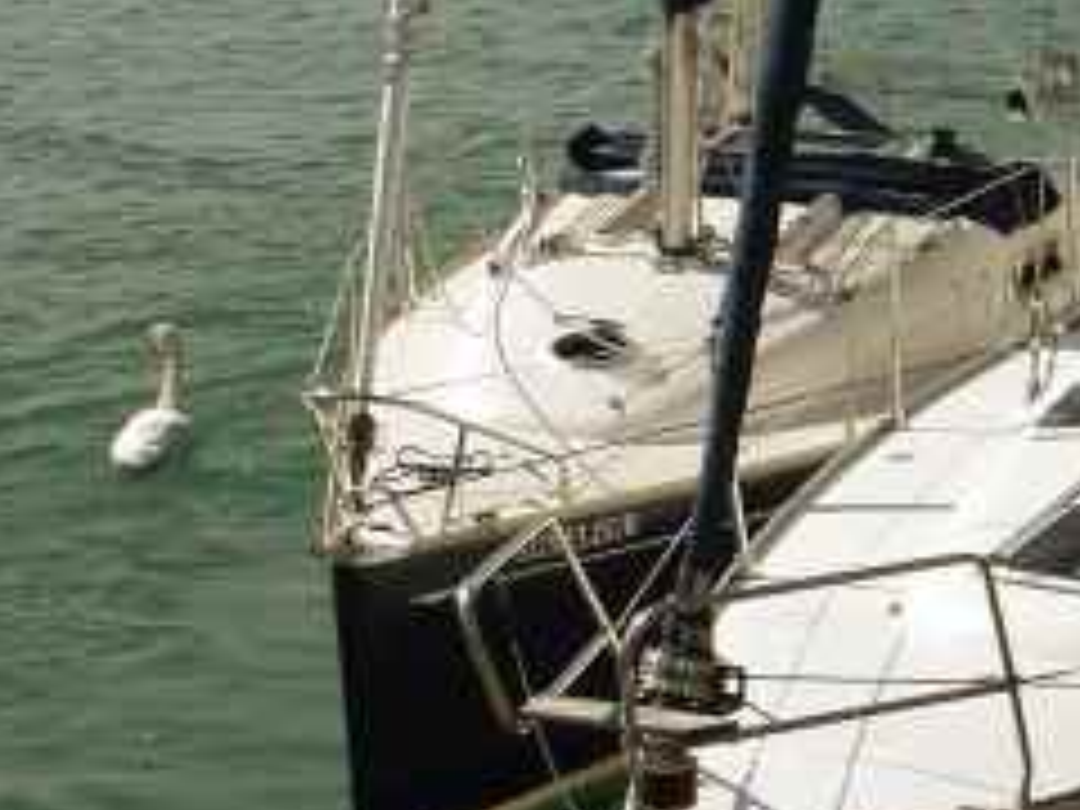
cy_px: 194
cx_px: 914
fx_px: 3994
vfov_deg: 11.5
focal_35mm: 128
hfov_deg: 15.3
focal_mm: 5.4
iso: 100
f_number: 4
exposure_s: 1/1600
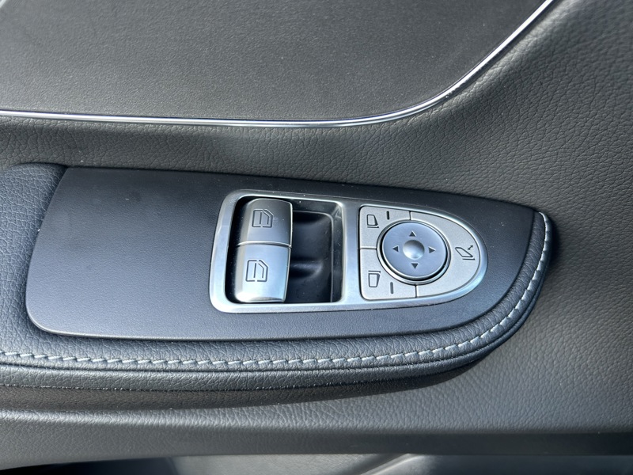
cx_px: 316
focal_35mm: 26
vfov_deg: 53.1
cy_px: 238
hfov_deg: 67.3
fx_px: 475
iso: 100
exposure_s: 1/81
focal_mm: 5.7
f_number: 1.5
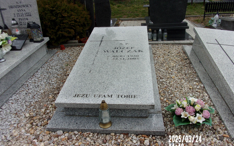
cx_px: 118
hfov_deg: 62.9
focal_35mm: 30
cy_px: 74
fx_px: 191
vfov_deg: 41.8
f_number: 10.8
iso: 80
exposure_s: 1/38
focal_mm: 5.1
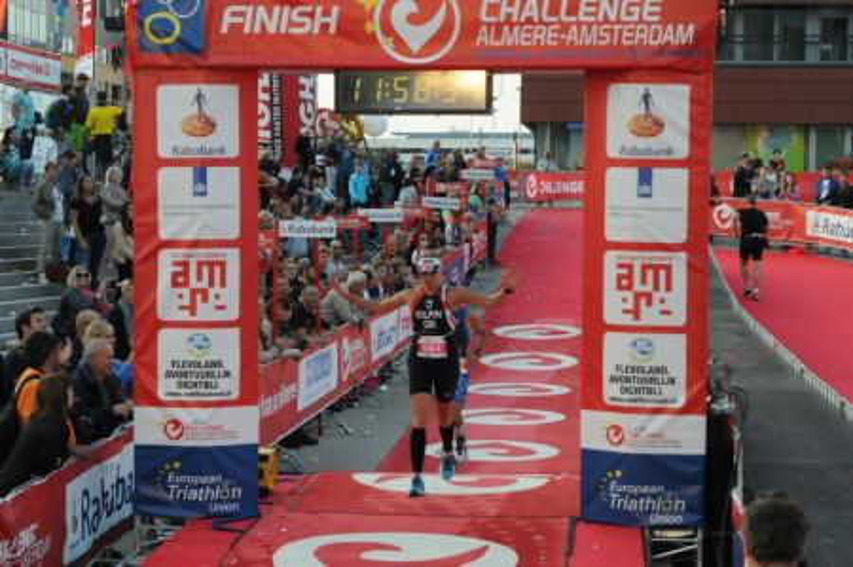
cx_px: 426
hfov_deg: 24.6
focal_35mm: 82
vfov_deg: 16.5
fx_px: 1953
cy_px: 284
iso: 1250
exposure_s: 1/320
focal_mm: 55
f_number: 10
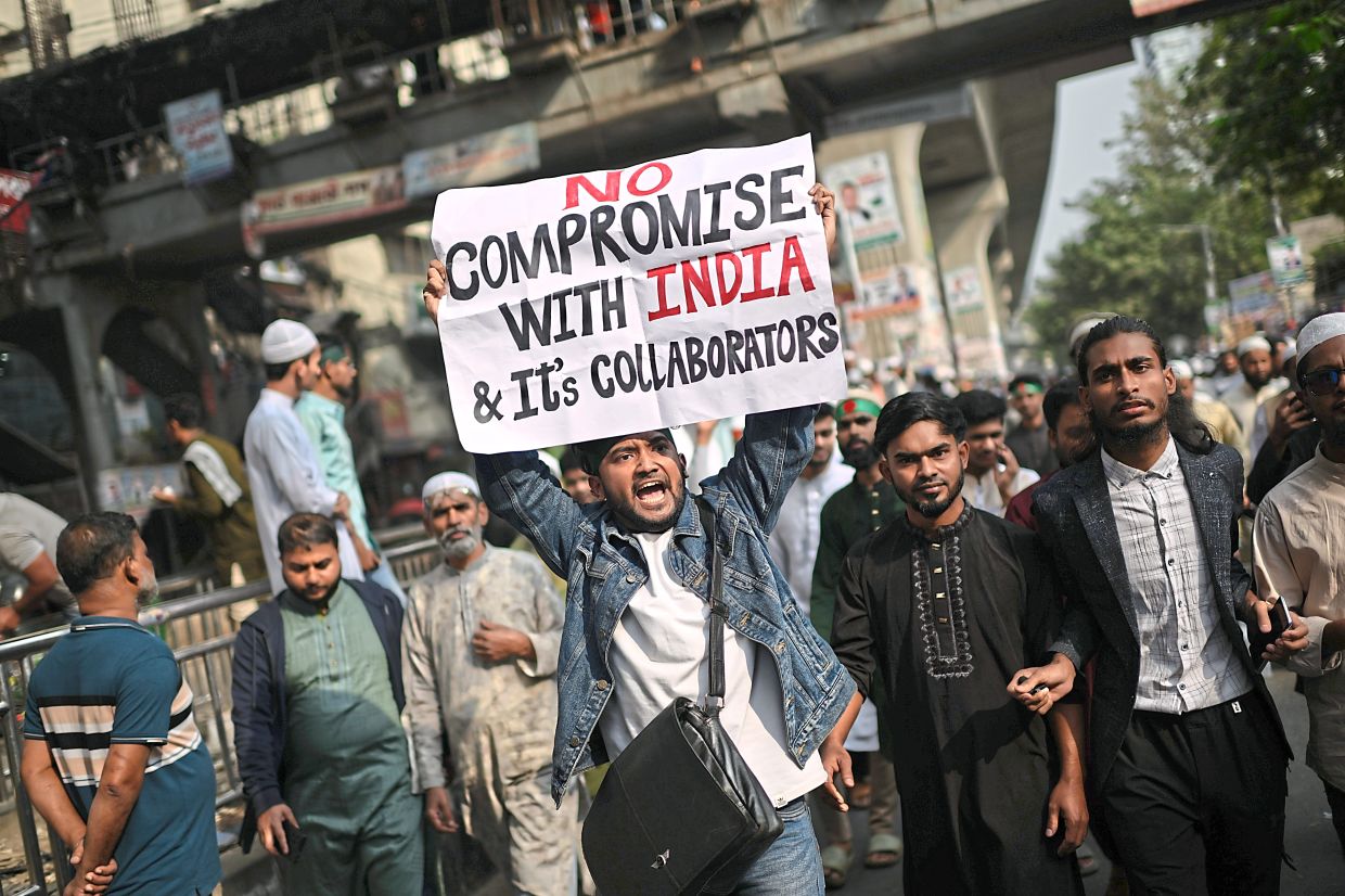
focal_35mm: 35
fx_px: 1307
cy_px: 448
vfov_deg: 37.8
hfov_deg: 54.4
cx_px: 672
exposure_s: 1/4000
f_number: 1.4
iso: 80
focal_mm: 35
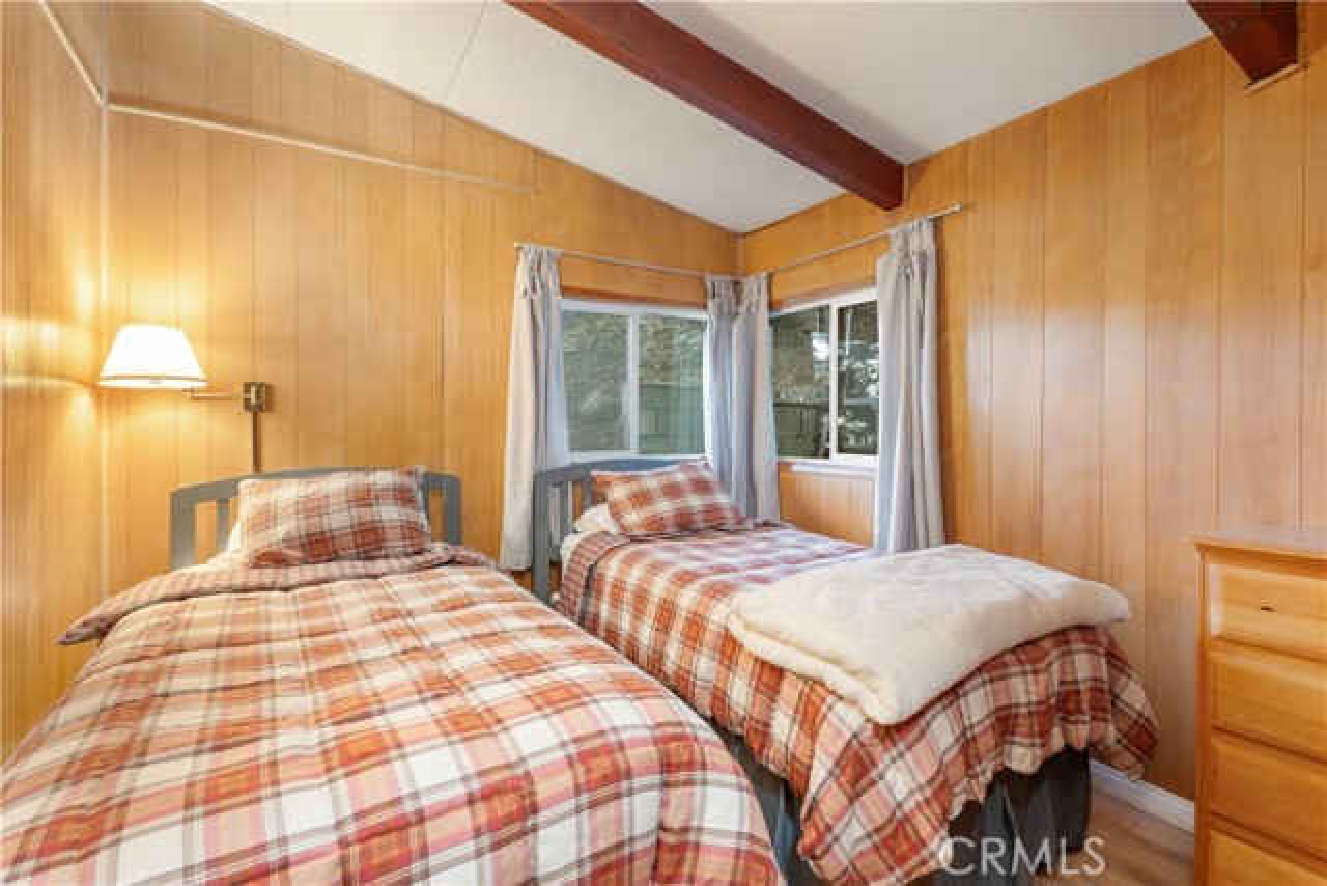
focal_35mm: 16
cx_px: 664
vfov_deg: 73.8
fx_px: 590
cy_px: 443
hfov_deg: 96.7
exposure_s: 1/3
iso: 320
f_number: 5.6
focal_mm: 16
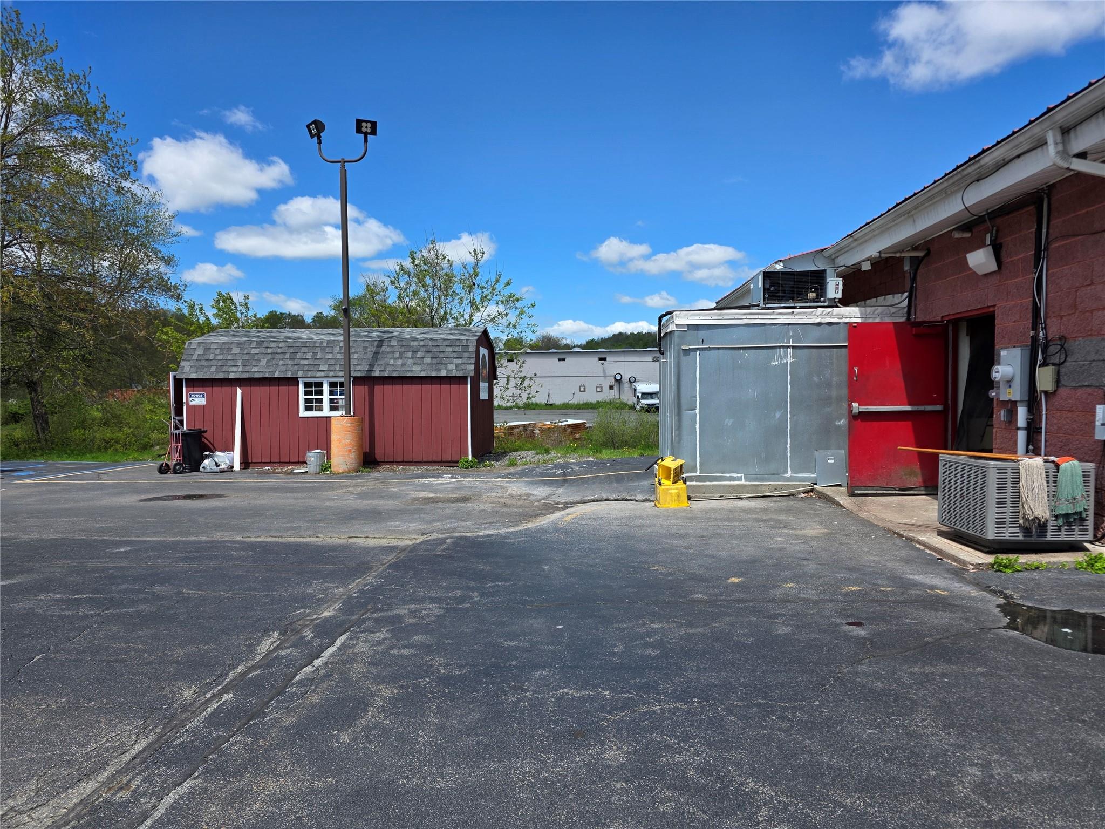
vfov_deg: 58.9
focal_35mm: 23
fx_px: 734
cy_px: 414
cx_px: 552
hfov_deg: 73.9
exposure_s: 1/5296
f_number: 1.7
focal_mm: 6.3
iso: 80
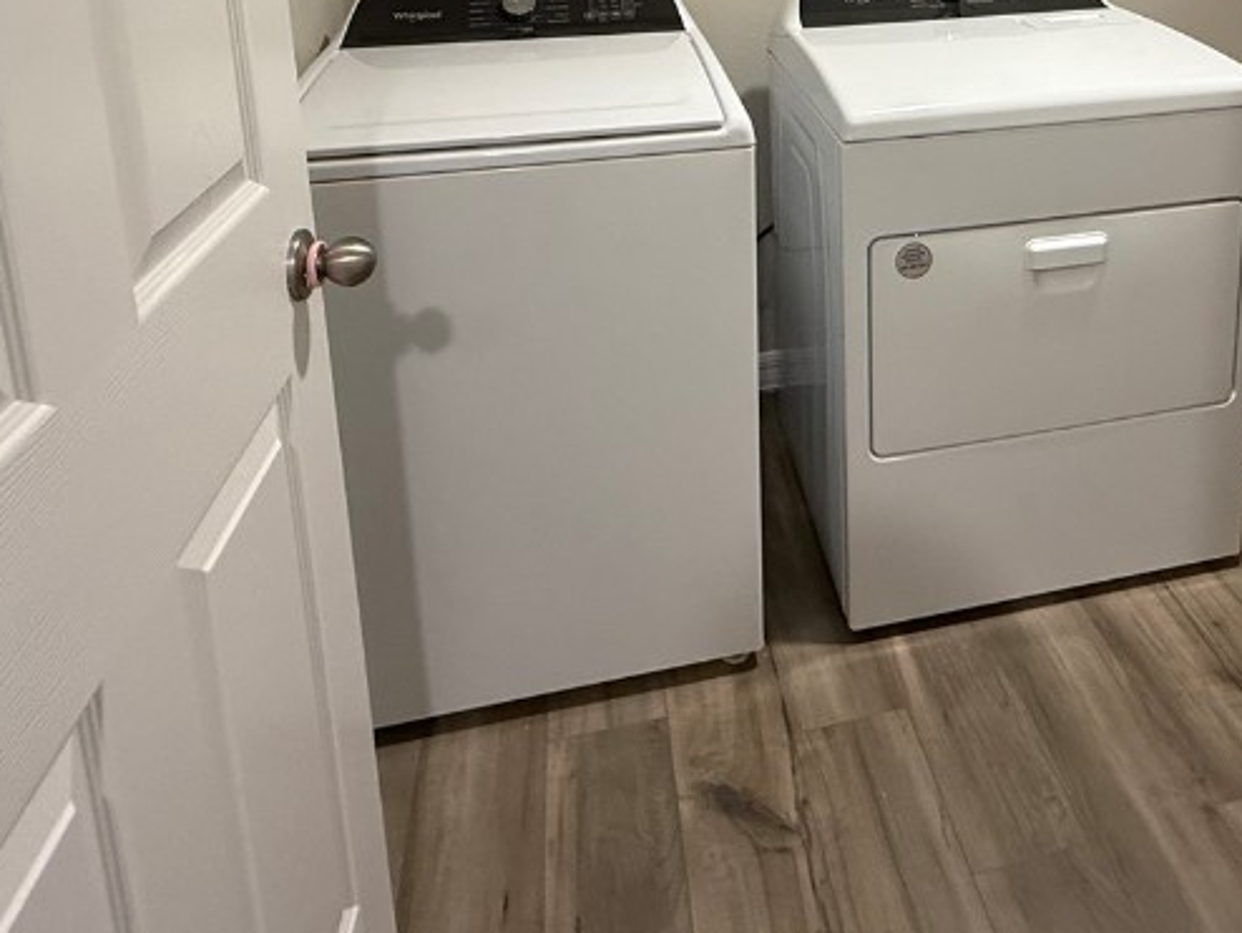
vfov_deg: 42.5
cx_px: 832
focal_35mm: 29
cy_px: 25
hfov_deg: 60.1
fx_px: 1041
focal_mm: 2.22
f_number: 2.2
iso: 250
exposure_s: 1/60
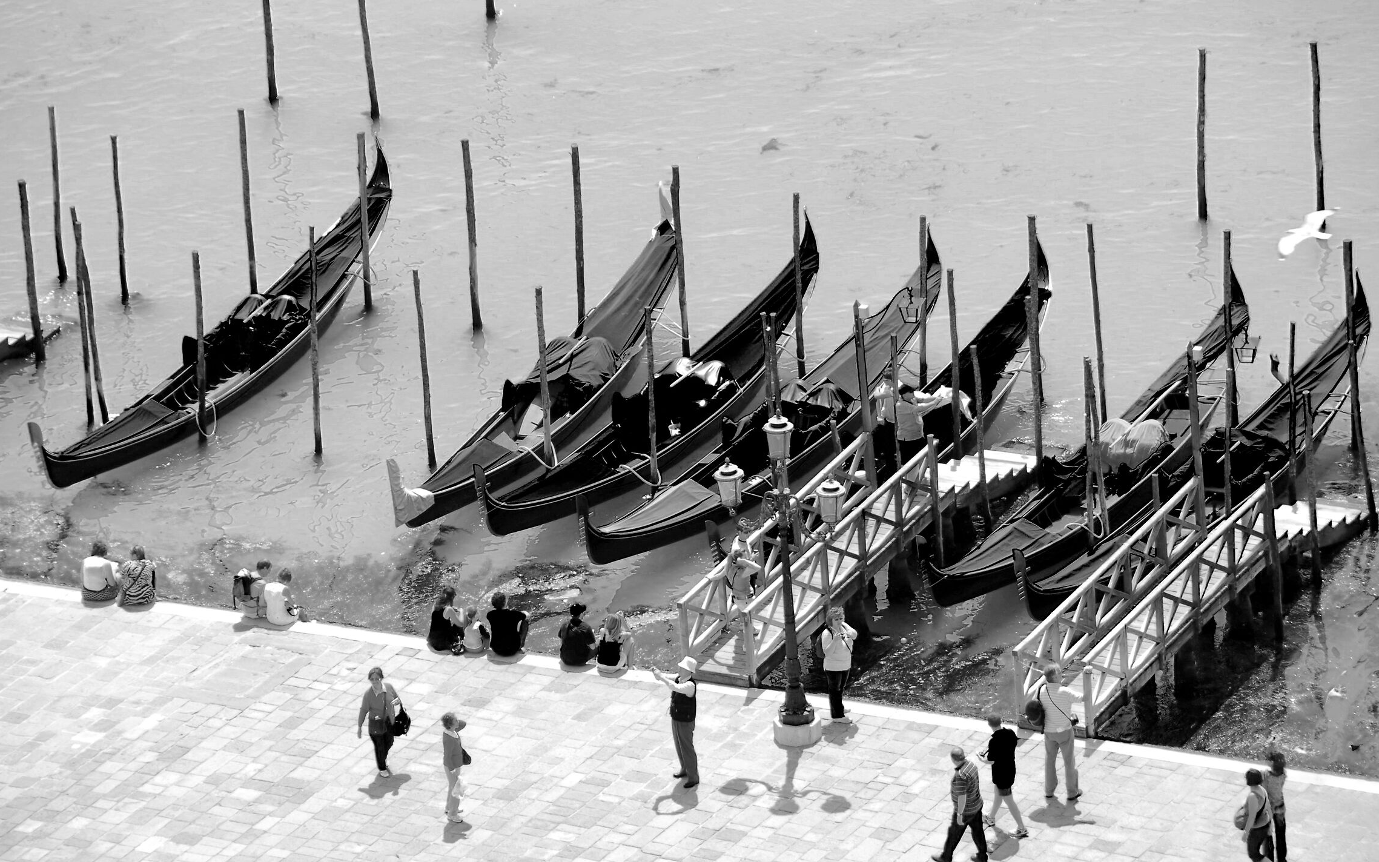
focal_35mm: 242
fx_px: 9095
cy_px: 400
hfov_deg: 8.7
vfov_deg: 5.4
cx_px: 705
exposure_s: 1/180
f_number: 7.1
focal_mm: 150
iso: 100
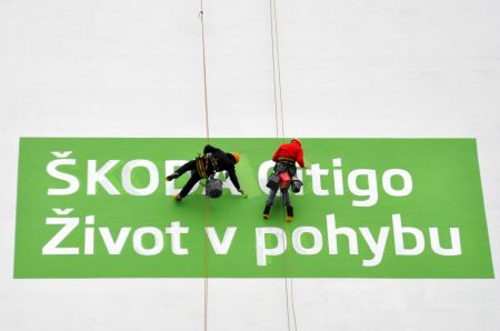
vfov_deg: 10.7
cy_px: 166
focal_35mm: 128
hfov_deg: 16.1
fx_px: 1767
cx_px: 250
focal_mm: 85
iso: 400
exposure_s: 1/400
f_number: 5
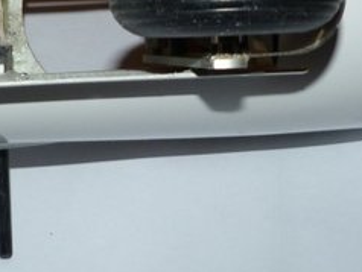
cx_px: 141
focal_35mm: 84
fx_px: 879
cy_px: 6
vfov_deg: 17.2
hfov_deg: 23.2
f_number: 2.8
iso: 160
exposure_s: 1/60
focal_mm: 4.5
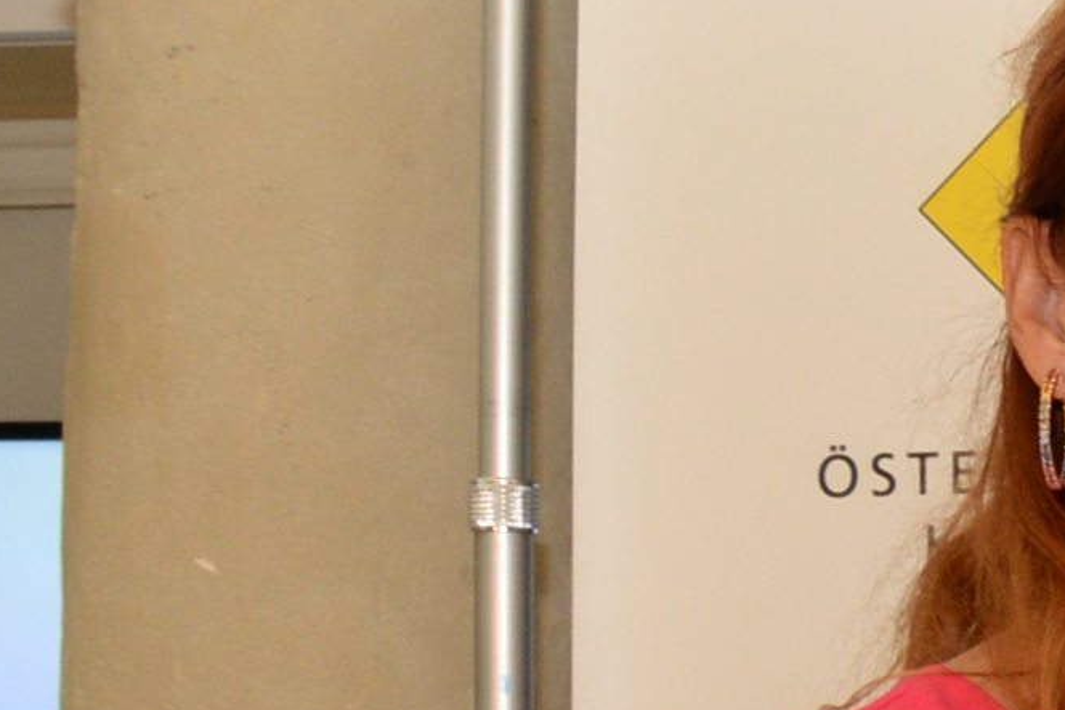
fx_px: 4823
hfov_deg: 9.5
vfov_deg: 8.3
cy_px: 933
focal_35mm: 163
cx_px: 3302
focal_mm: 24
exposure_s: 1/60
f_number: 7.1
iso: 800
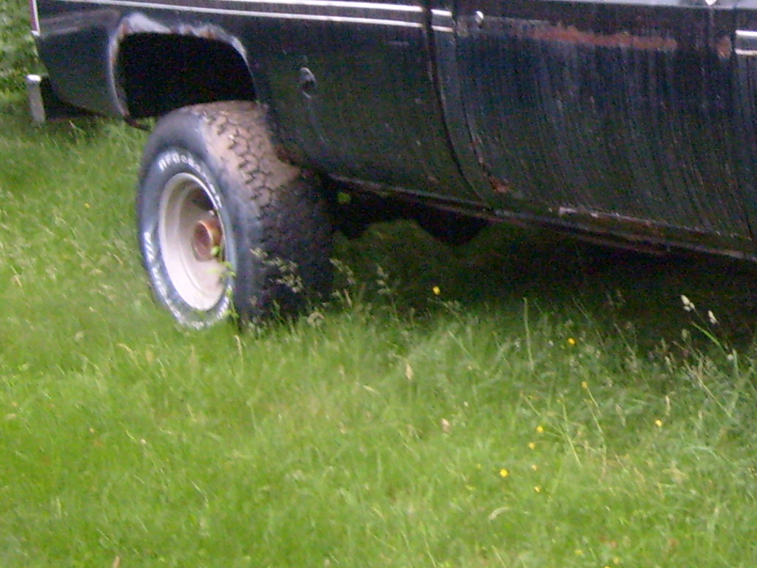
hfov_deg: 19.7
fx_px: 2078
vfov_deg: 15.5
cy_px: 153
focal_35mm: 95
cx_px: 842
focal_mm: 5.8
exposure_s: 1/45
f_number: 2.8
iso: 200
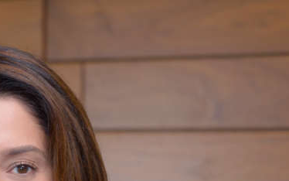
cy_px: 299
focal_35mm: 477
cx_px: -125
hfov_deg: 4.4
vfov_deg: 2.7
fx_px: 3758
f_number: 5.6
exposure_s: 1/80
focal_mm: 125
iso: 200
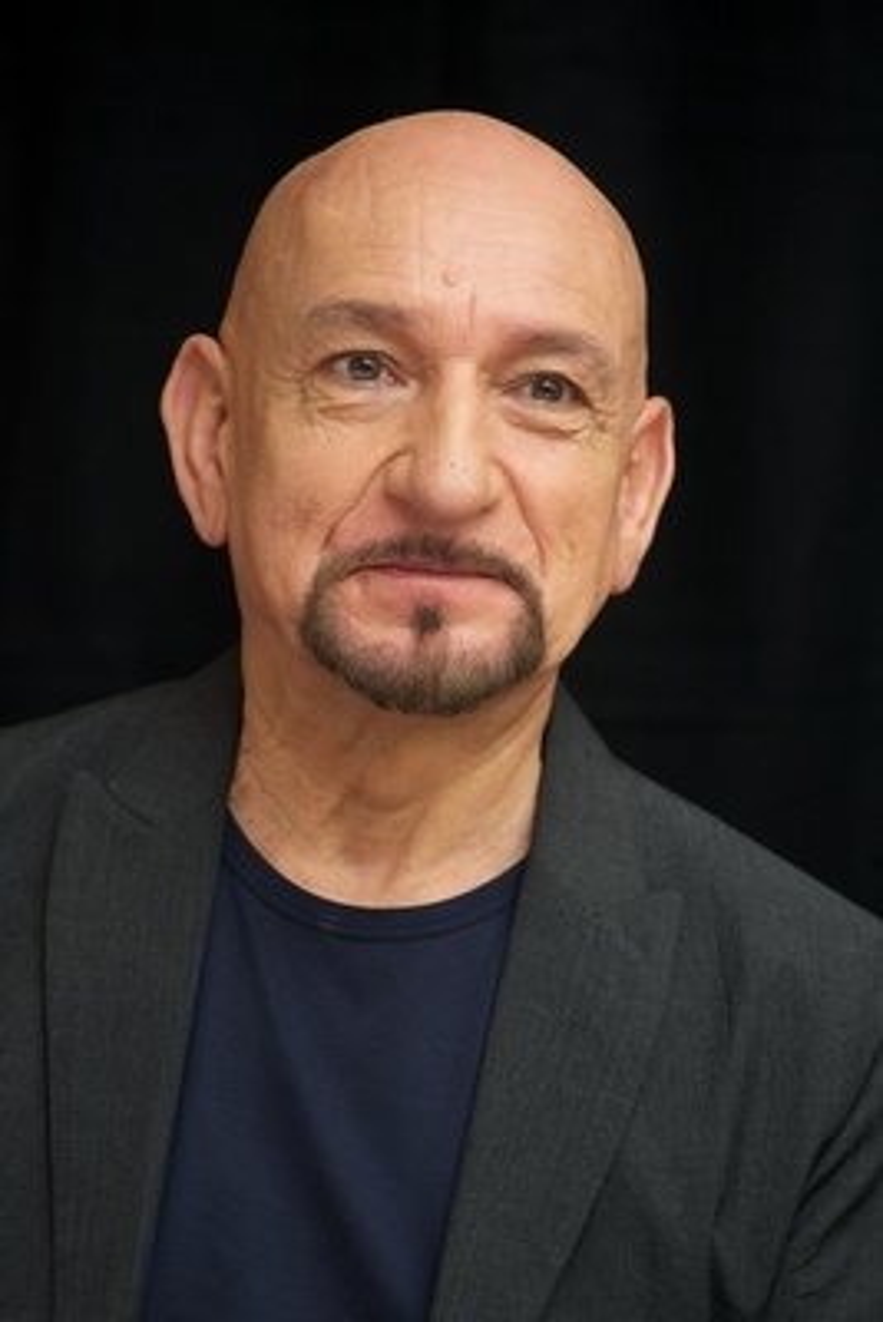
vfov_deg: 10.3
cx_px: 442
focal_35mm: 200
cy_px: 661
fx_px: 7351
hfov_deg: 6.9
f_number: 5.6
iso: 800
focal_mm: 200
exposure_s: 1/60
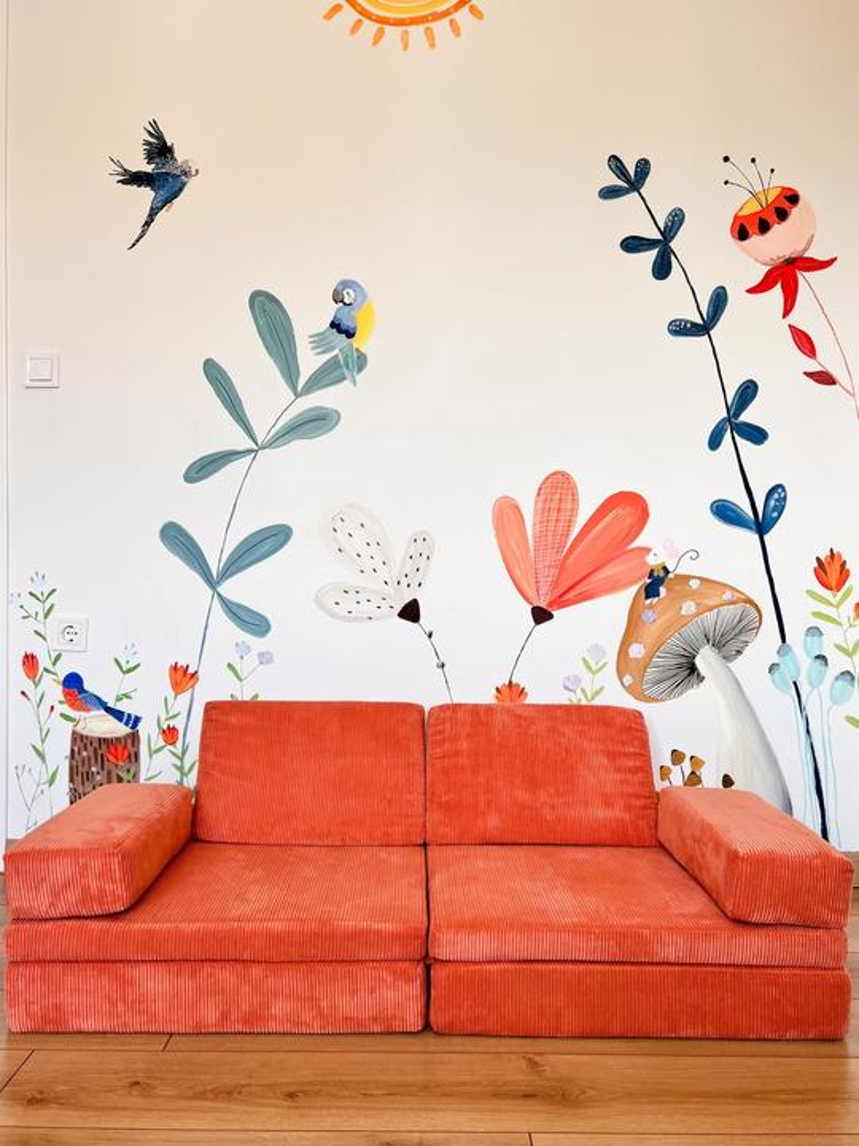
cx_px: 430
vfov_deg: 67.3
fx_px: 860
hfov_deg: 53.1
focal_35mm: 26
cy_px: 573
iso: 40
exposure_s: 1/120
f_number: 1.5
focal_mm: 5.7
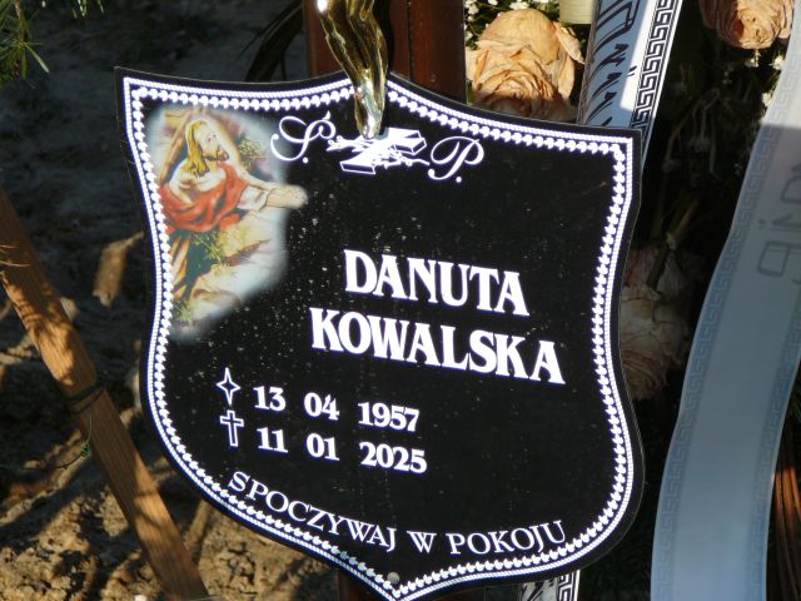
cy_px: 300
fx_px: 3170
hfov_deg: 14.4
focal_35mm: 137
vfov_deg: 10.8
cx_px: 400
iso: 80
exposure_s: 1/640
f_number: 4
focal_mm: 20.4
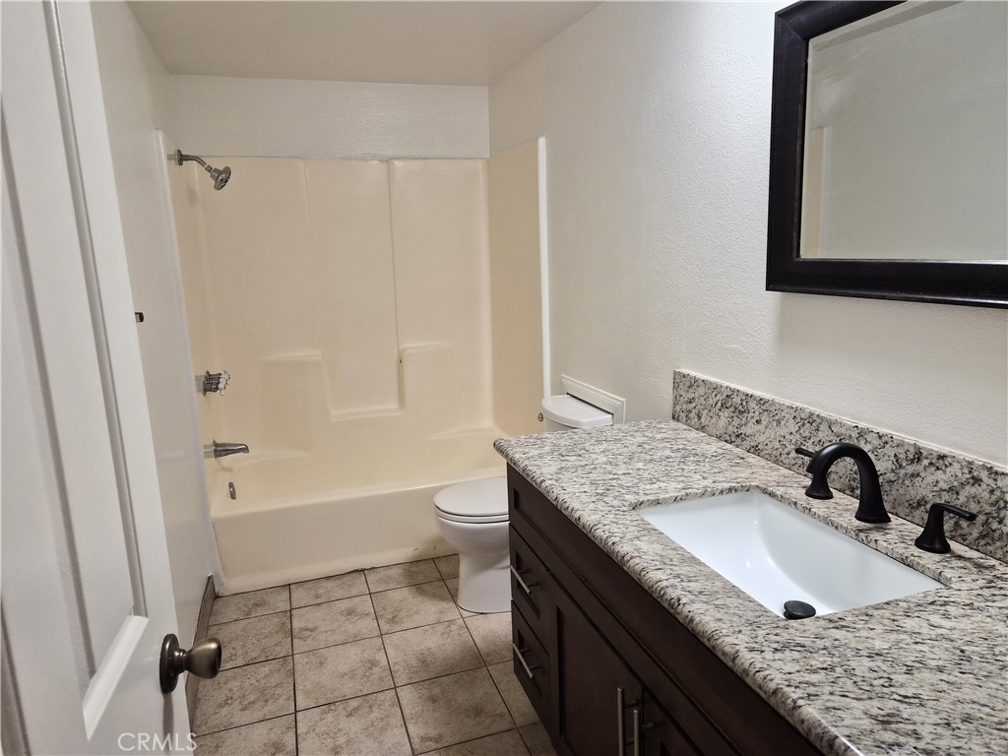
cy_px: 378
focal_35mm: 23
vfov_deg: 58.9
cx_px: 504
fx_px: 670
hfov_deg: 73.9
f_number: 1.8
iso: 320
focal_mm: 5.4
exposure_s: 1/120
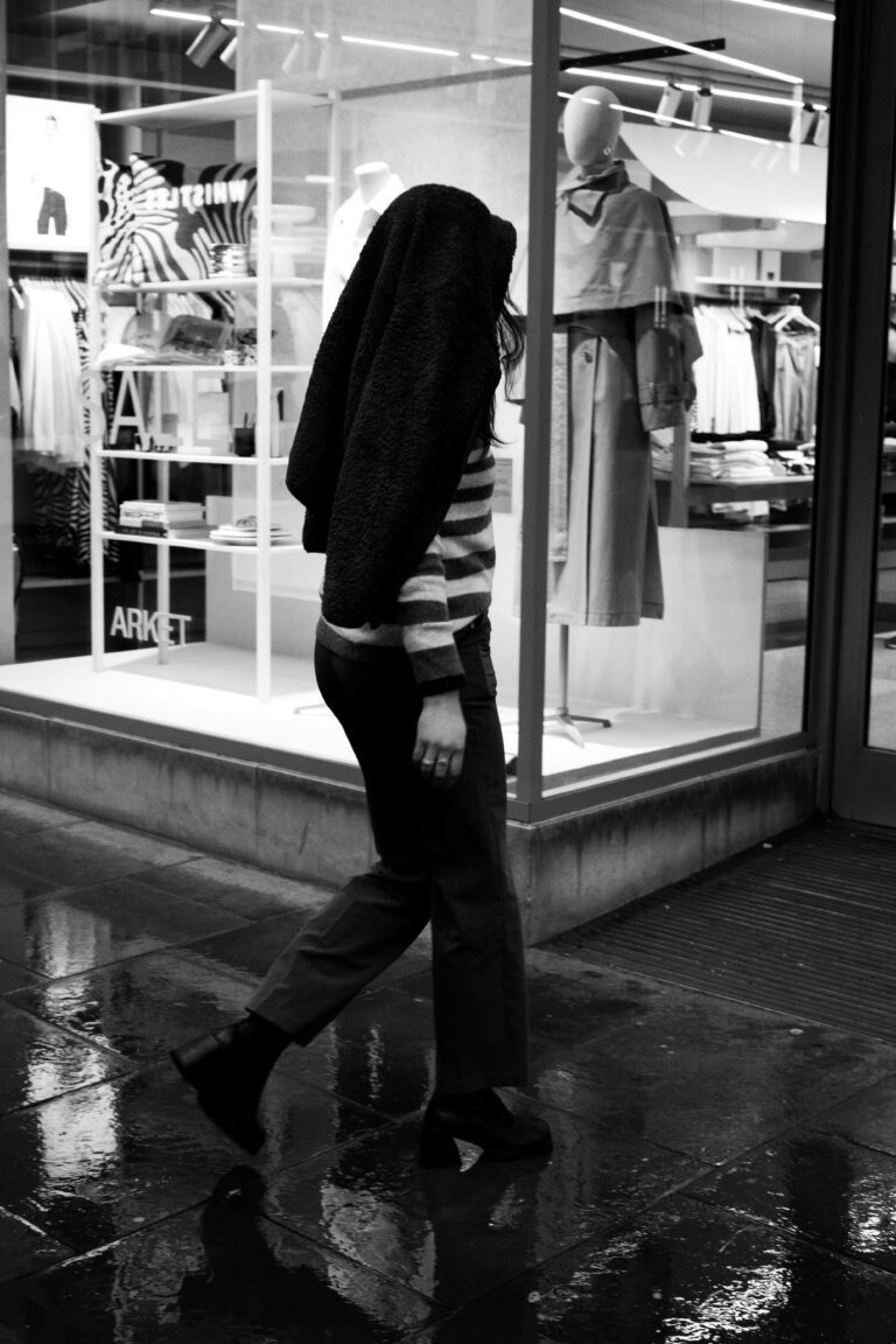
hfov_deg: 27.0
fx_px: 1867
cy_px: 672
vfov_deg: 39.6
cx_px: 448
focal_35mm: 50
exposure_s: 1/250
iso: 6400
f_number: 8
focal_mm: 50
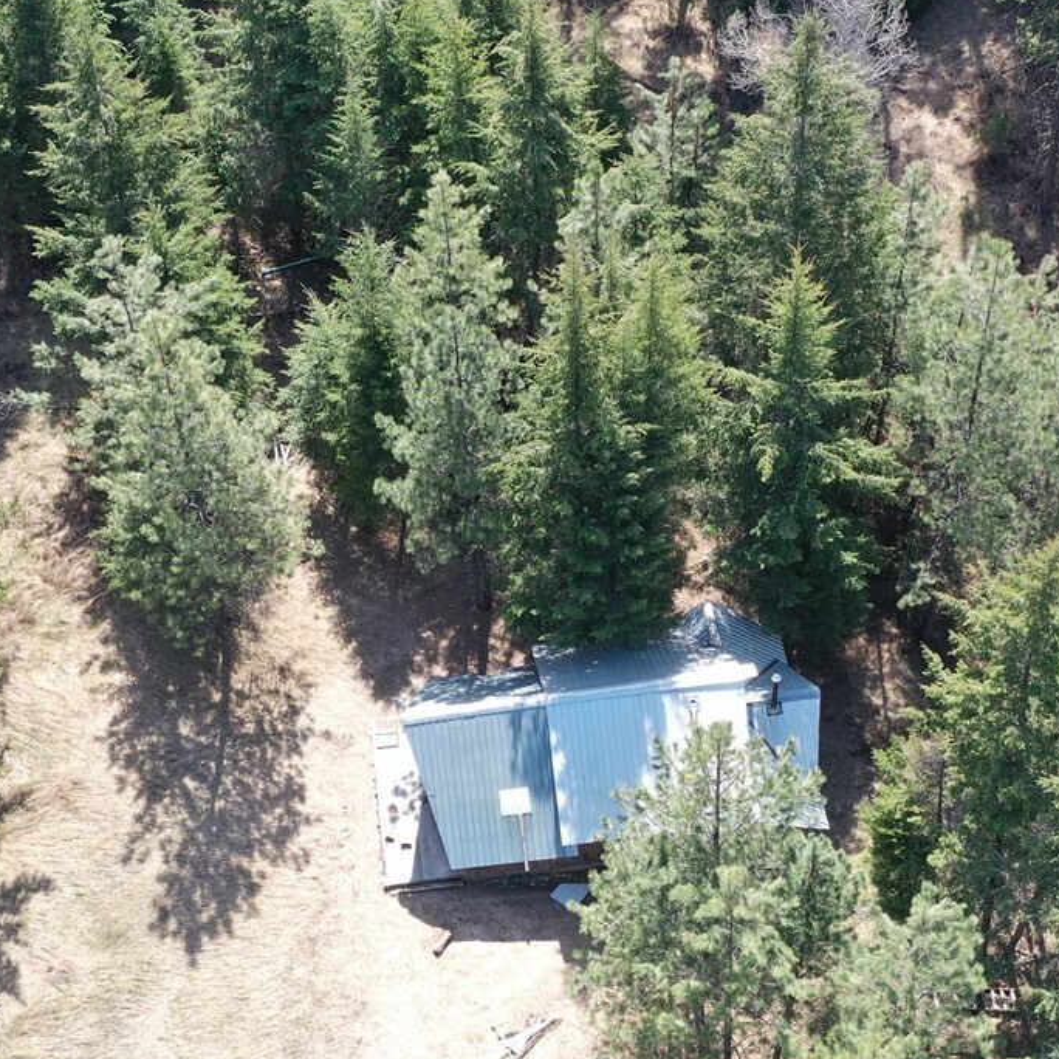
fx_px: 2042
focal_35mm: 59
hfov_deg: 29.0
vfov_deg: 28.9
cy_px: 708
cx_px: 462
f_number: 4.5
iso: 100
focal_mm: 10.26
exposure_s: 1/160
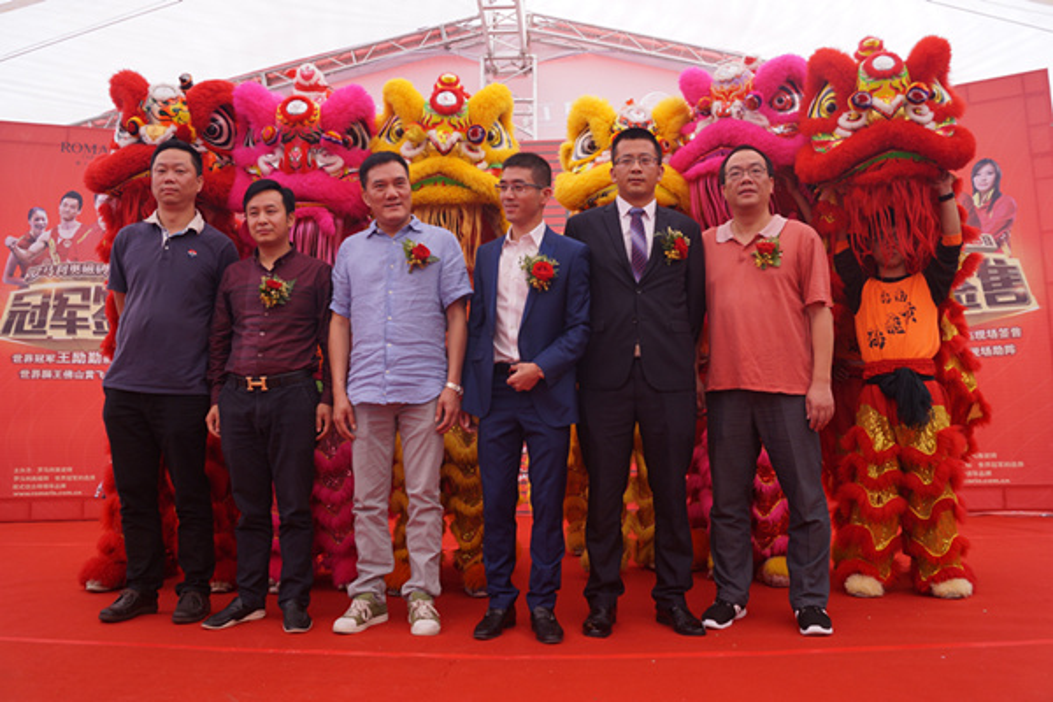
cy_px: 351
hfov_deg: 67.4
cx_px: 526
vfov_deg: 47.9
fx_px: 790
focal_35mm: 27
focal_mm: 18
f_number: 4.5
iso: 100
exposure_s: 1/250
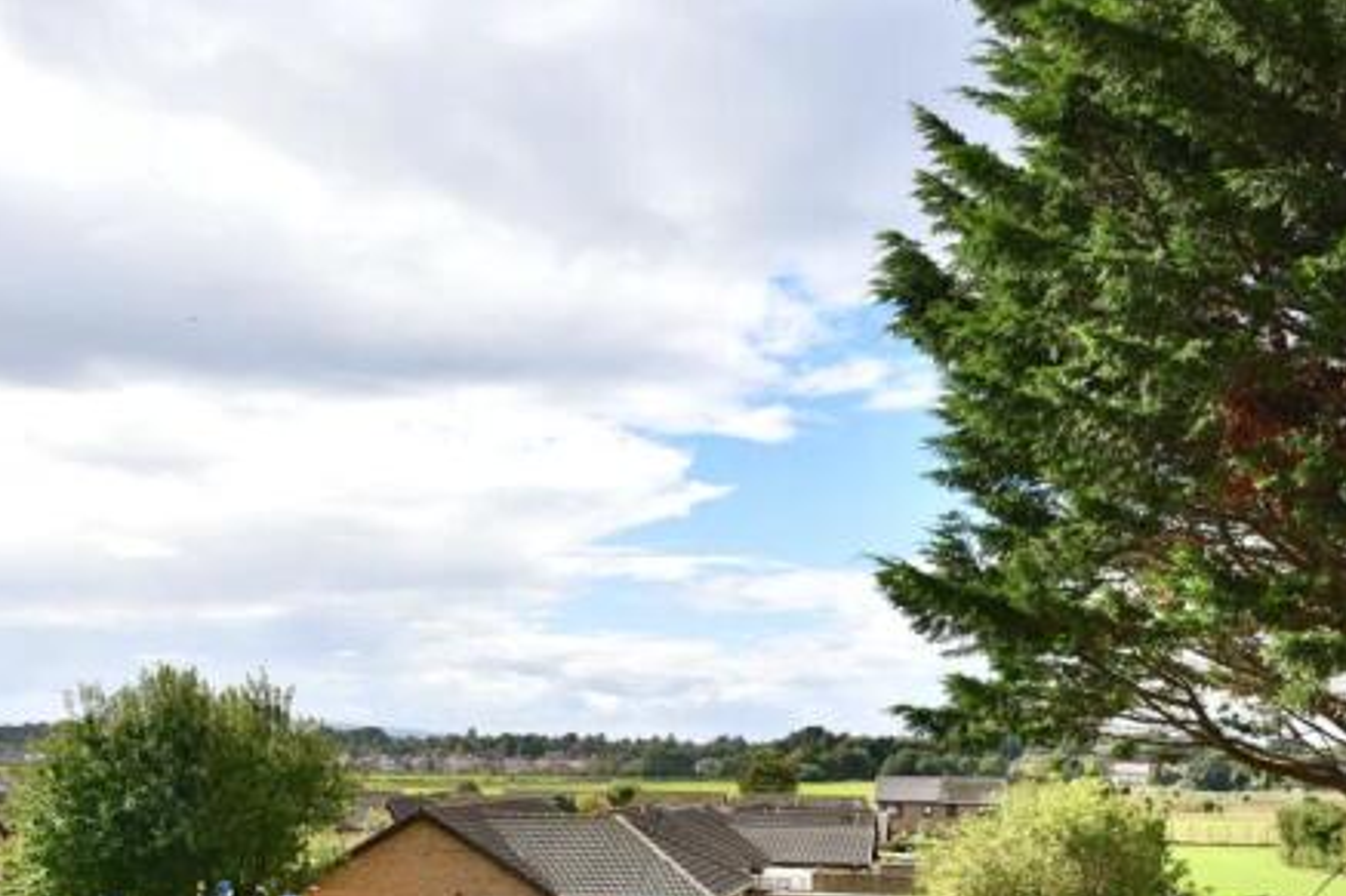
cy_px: 667
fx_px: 1682
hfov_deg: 43.6
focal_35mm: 45
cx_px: 639
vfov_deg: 29.4
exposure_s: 1/160
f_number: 8
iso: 100
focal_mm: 20
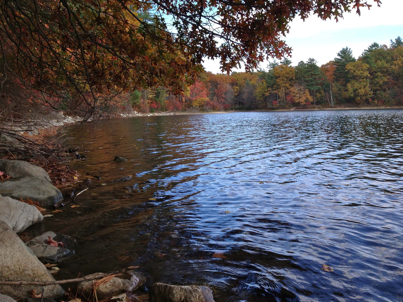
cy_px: 151
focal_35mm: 35
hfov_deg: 52.6
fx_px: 407
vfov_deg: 40.7
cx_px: 202
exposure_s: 1/587
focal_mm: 4.28
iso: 50
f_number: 2.4
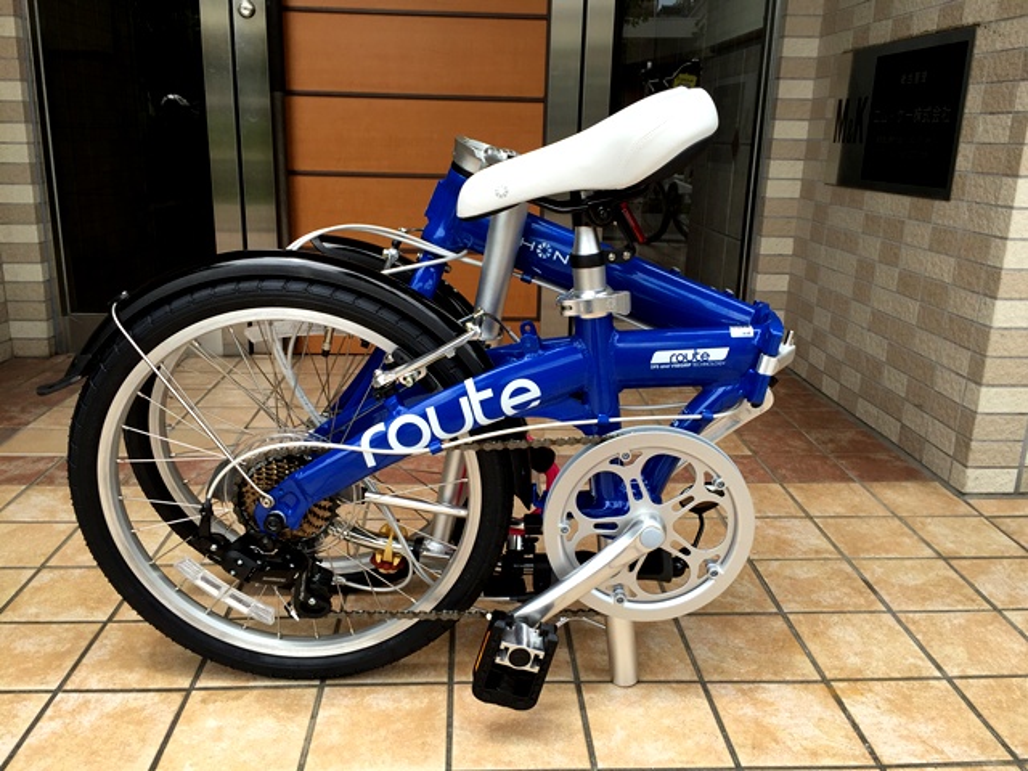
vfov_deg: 48.2
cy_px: 386
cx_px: 514
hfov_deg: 61.7
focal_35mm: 29
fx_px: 861
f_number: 2.2
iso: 32
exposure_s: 1/638
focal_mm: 4.15
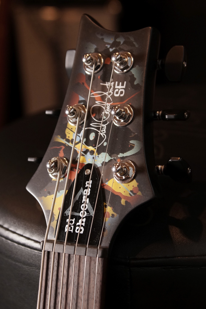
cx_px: 103
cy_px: 154
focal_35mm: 75
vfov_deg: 27.0
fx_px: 644
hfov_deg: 18.2
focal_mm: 50
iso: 800
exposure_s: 1/100
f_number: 5
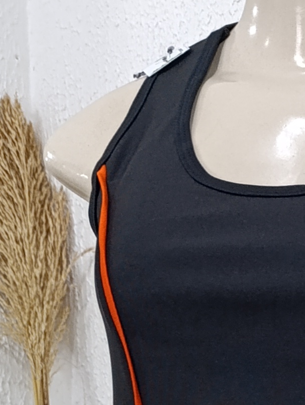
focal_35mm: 117
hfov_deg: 12.4
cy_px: 882
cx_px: 354
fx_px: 1371
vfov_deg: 13.6
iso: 1250
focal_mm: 6.14
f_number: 1.6
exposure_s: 1/60
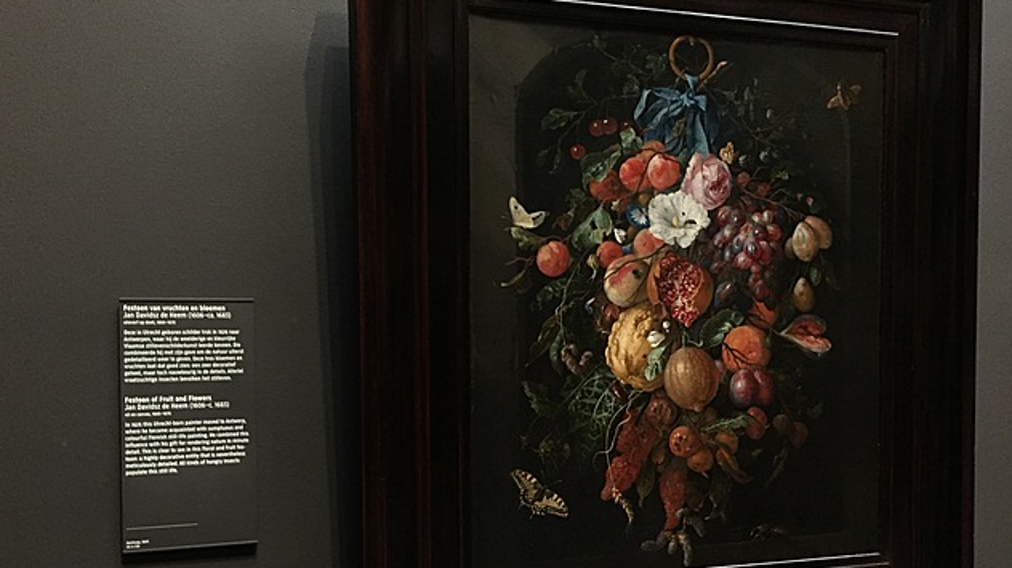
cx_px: 509
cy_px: 363
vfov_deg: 36.4
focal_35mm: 32
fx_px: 858
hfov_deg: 61.0
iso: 250
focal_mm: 4.15
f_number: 2.2
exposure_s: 1/17
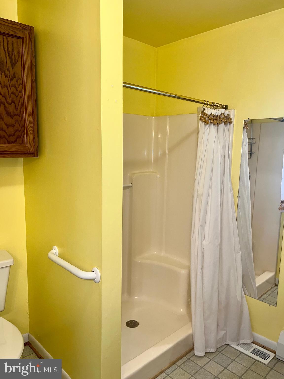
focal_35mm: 26
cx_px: 142
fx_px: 284
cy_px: 190
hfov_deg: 53.1
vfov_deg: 67.3
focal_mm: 5.1
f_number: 1.6
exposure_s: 1/28
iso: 40
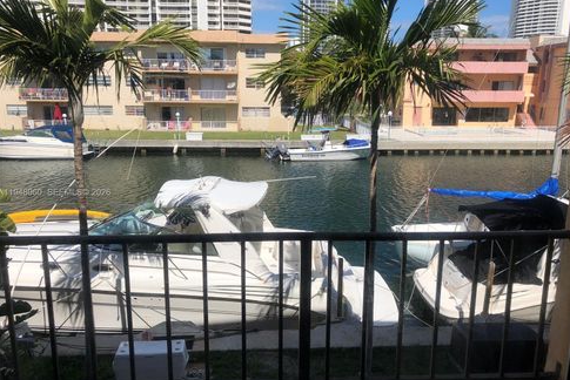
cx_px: 290
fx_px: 475
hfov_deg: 61.9
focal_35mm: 30
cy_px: 193
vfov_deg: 43.7
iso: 25
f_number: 1.8
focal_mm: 3.99
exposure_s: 1/3745
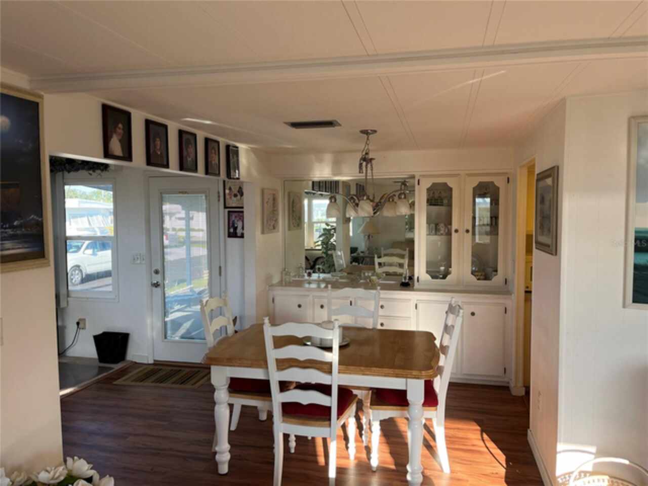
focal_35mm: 26
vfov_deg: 53.1
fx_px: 487
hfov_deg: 67.3
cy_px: 243
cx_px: 324
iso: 50
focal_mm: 5.1
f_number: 1.6
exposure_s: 1/170
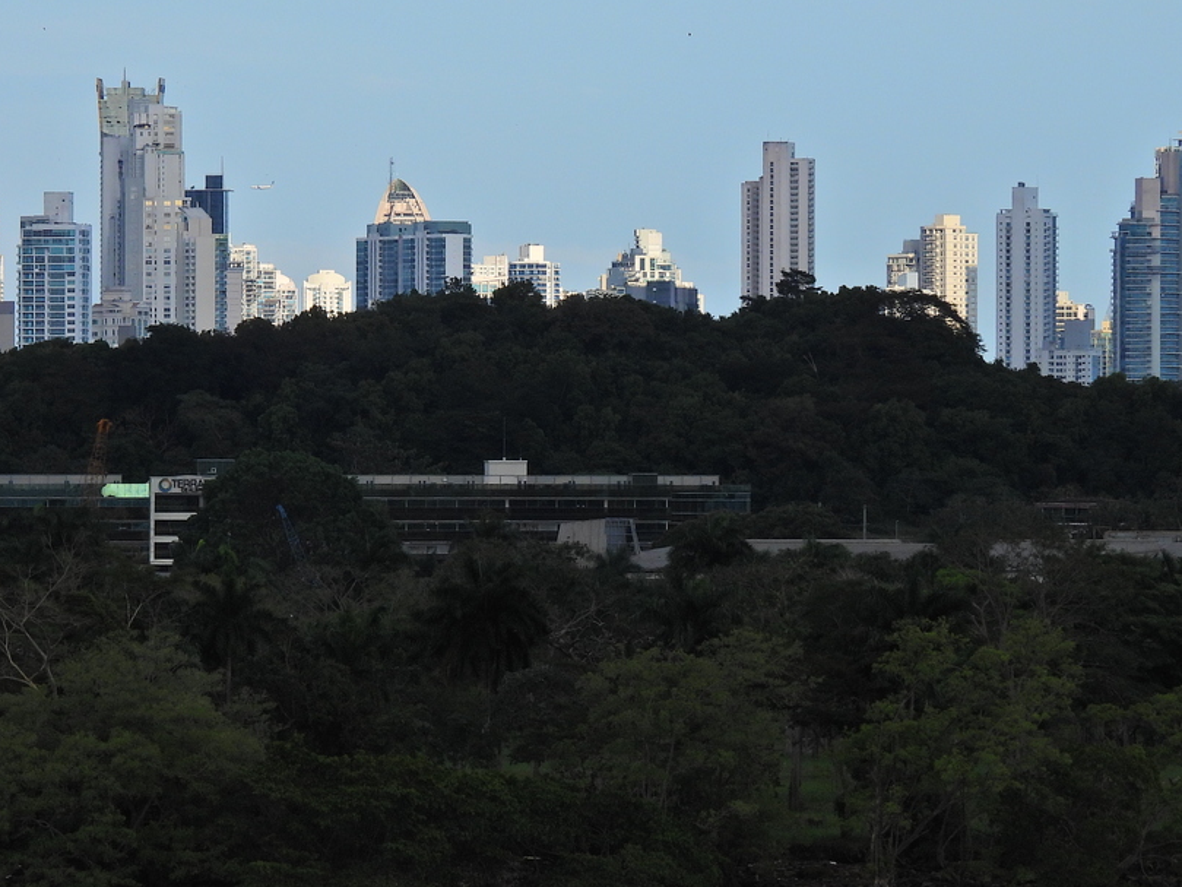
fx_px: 11885
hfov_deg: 5.7
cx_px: 358
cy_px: 400
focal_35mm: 348
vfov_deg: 4.3
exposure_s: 1/1000
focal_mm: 39.3
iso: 100
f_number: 4.5
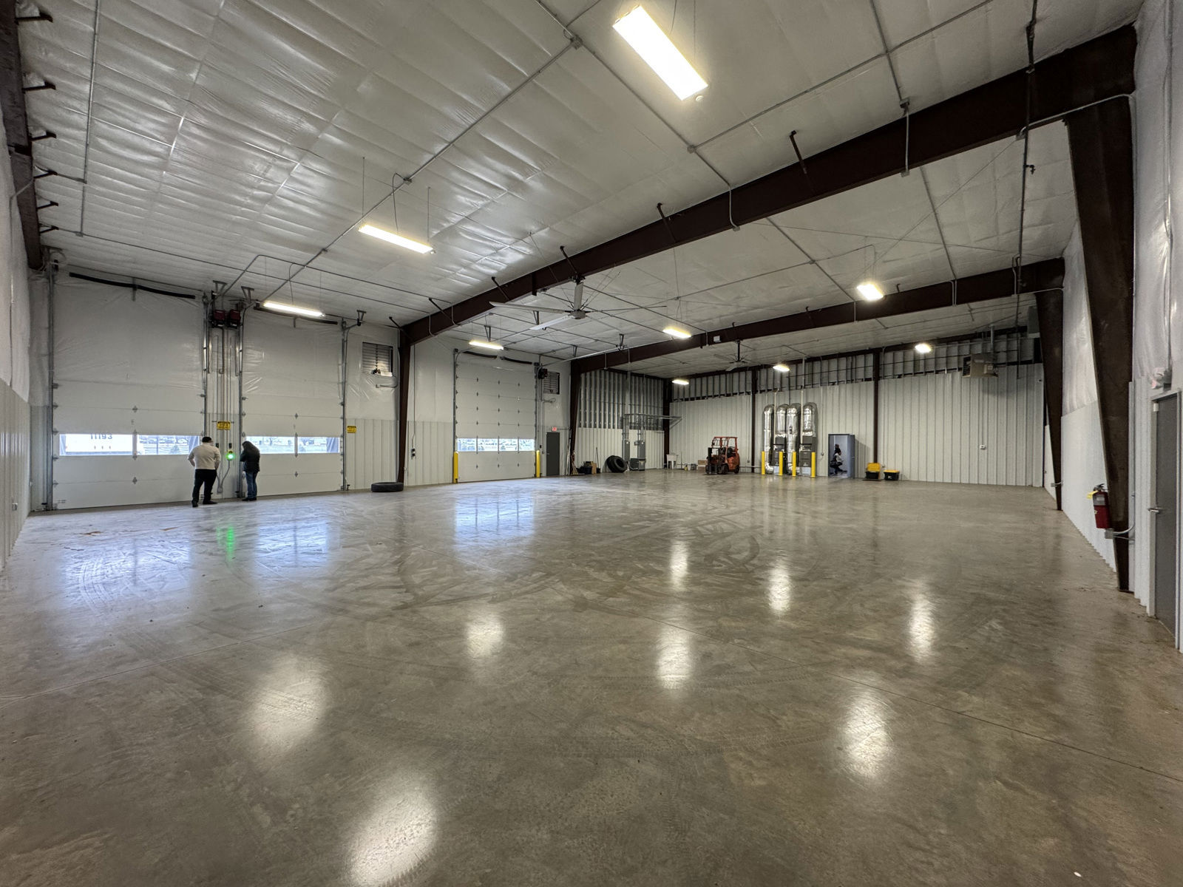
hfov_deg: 102.1
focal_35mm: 14
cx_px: 592
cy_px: 444
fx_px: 478
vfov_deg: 85.7
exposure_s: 1/120
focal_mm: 2.22
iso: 200
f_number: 2.2
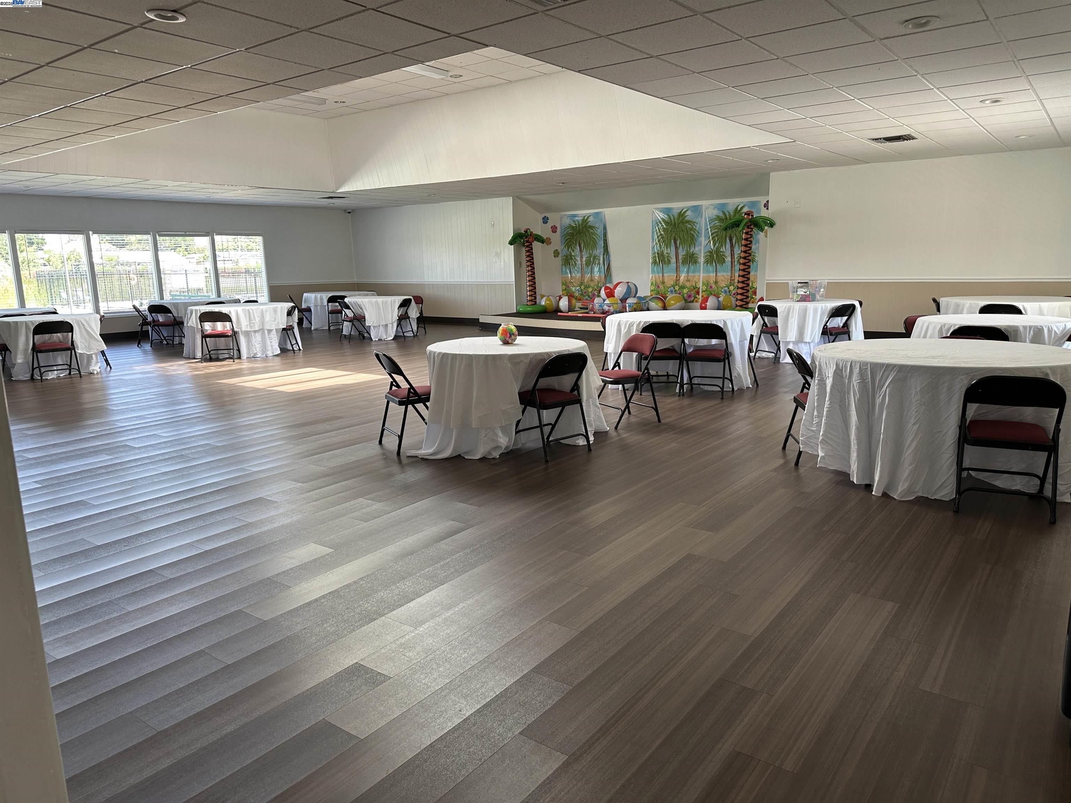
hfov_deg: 71.6
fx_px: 743
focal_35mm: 24
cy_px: 402
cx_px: 536
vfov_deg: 56.8
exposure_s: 1/120
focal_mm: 6.86
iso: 80
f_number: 1.78
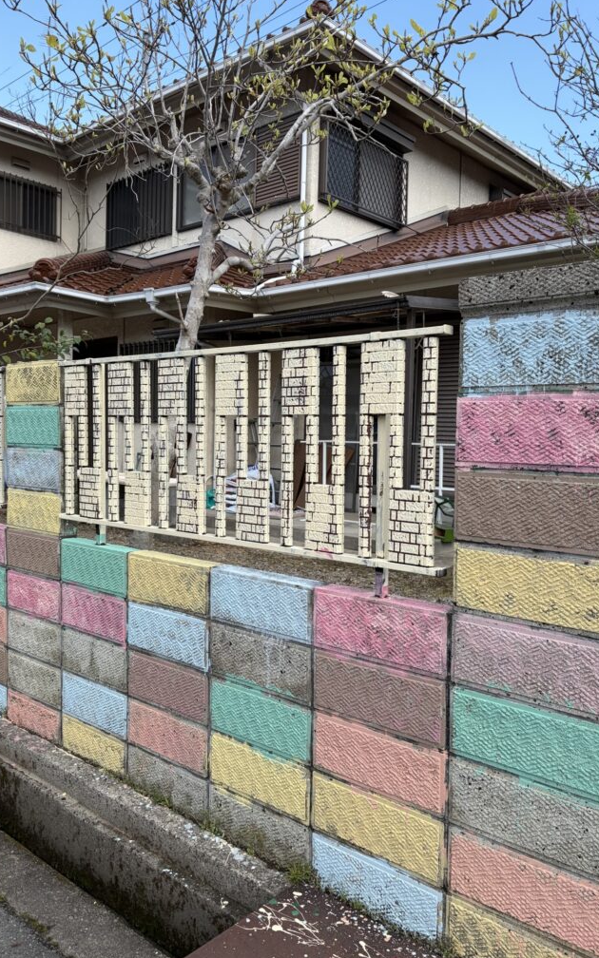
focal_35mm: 28
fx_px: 731
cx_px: 306
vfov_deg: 66.5
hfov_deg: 44.5
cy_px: 475
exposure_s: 1/1420
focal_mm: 5.96
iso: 50
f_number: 1.6
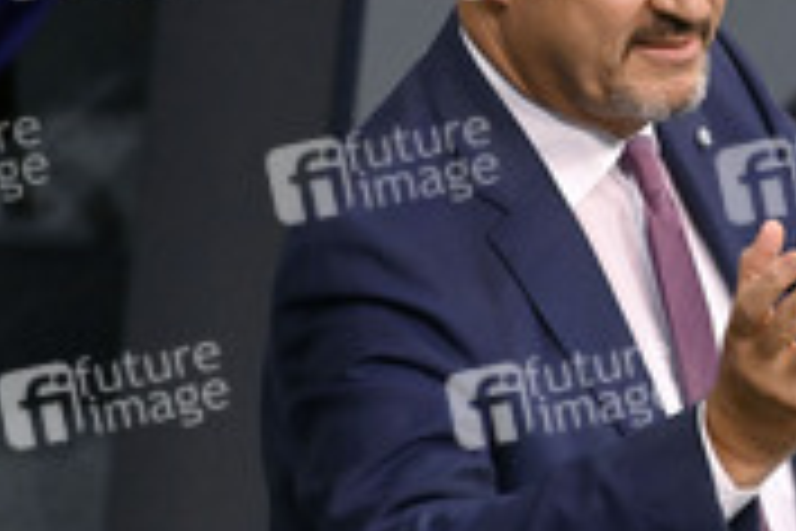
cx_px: 893
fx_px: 28101
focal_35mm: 1271
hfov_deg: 1.6
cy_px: 284
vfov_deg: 1.1
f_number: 5.6
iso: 10000
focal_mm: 500
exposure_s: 1/400
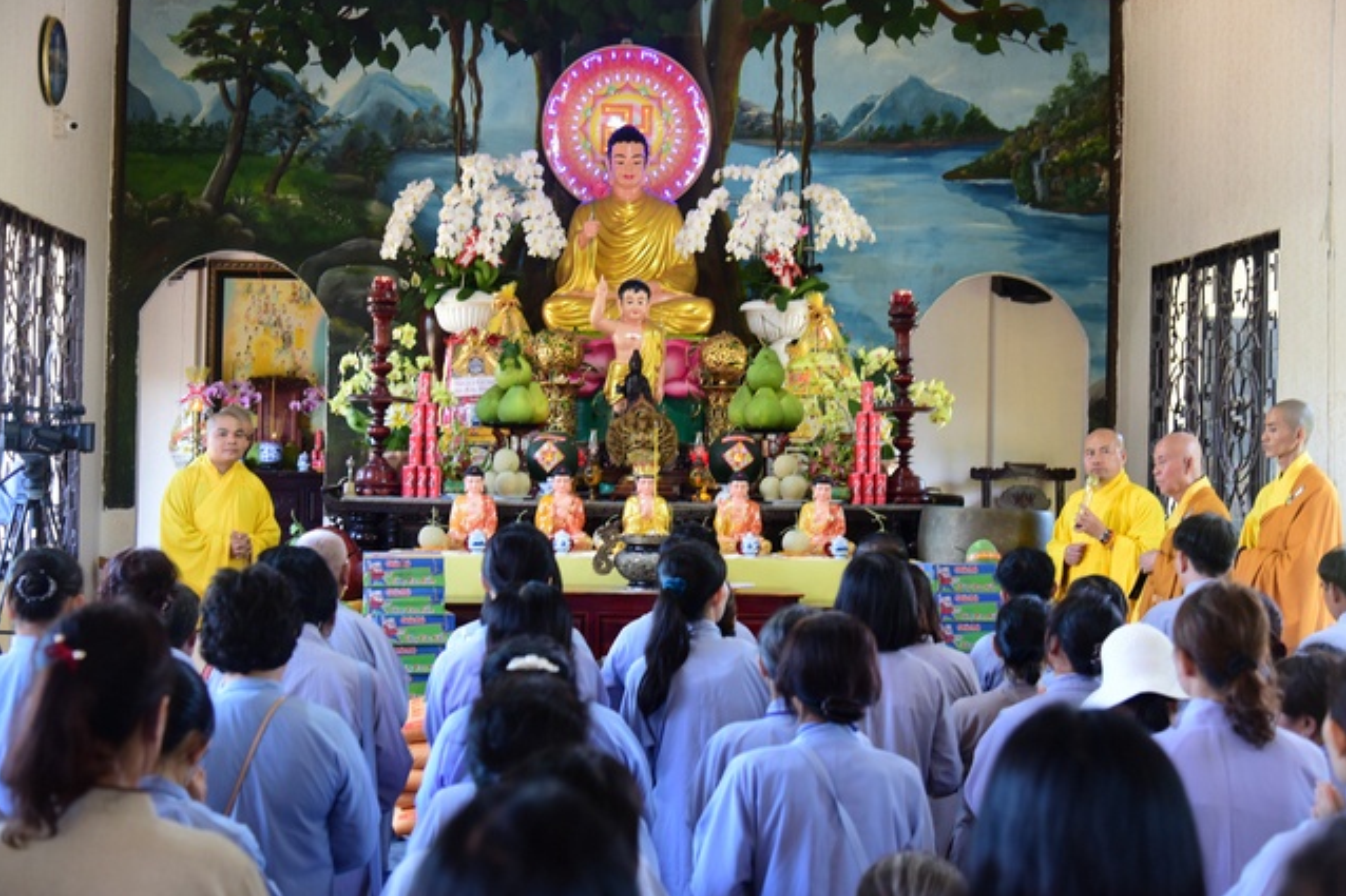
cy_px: 443
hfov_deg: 38.9
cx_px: 673
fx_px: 1906
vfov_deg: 26.5
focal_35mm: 51
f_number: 4
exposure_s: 1/60
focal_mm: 50
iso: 1000
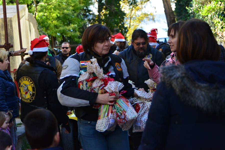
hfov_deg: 27.0
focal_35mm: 75
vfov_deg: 18.2
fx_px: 469
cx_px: 112
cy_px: 75
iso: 1250
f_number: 5.3
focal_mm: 75
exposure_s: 1/640
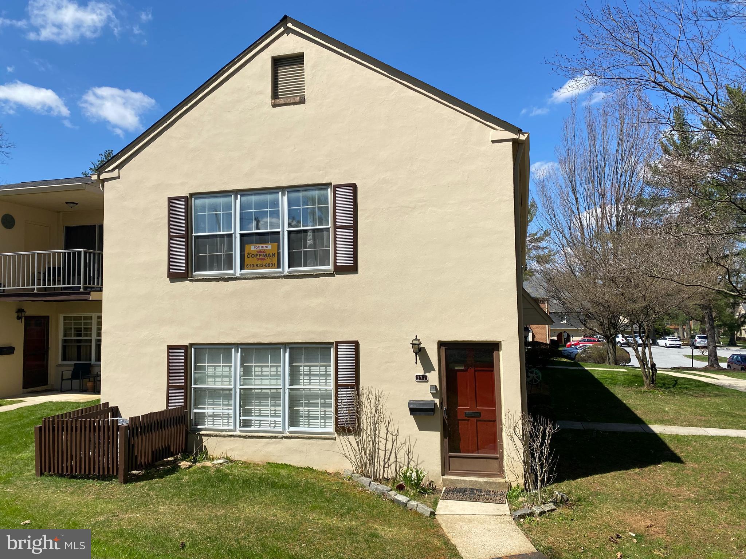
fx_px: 560
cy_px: 280
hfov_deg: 67.3
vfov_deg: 53.1
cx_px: 373
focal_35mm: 26
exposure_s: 1/3610
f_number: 1.8
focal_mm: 4.25
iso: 32
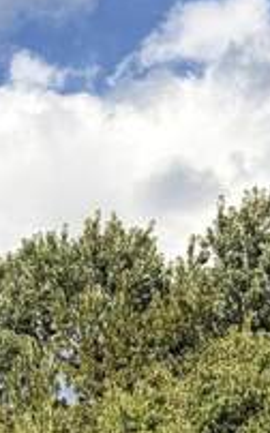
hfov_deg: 9.2
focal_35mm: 131
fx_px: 1545
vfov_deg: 14.7
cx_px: -313
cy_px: 680
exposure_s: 1/2075
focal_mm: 5.96
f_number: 1.6
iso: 50
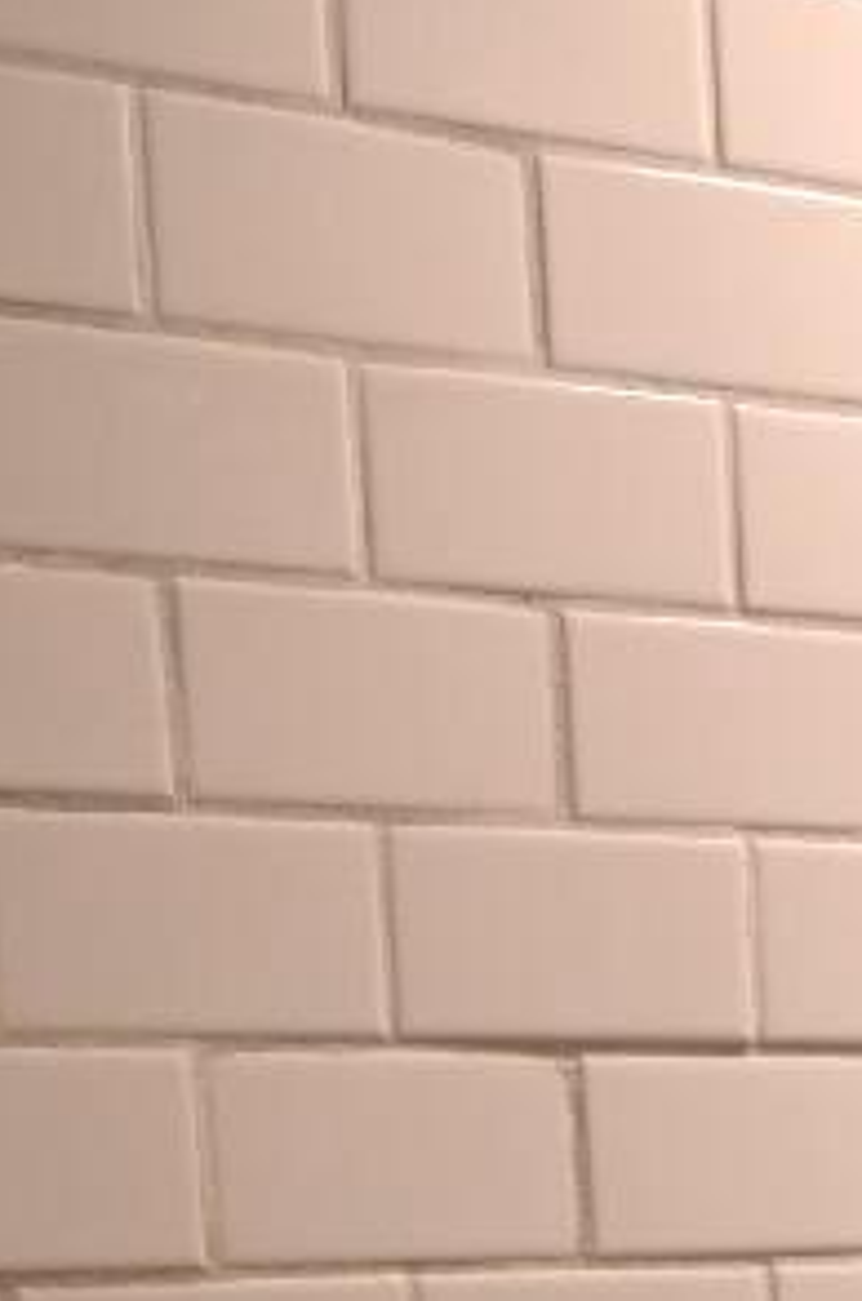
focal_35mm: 126
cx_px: 1331
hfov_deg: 10.4
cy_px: 2038
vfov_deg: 14.9
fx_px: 4547
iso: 1250
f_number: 4
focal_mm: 24
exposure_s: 1/125
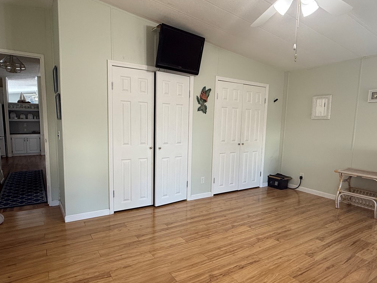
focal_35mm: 22
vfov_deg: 61.0
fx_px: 240
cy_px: 153
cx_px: 176
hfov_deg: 76.3
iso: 200
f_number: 2.2
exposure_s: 1/60
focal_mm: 2.22
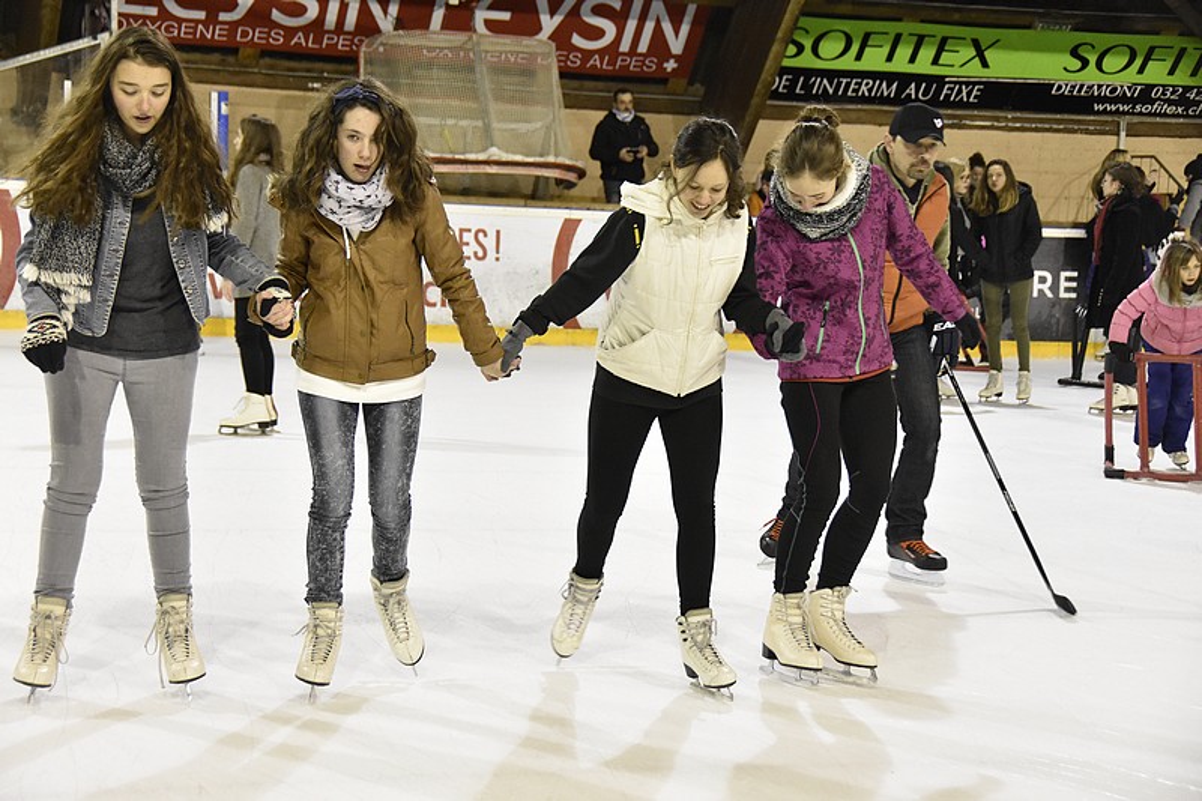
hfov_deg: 24.6
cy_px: 400
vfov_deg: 16.5
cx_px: 601
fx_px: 2754
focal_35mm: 82
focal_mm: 55
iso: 4000
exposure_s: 1/160
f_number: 5
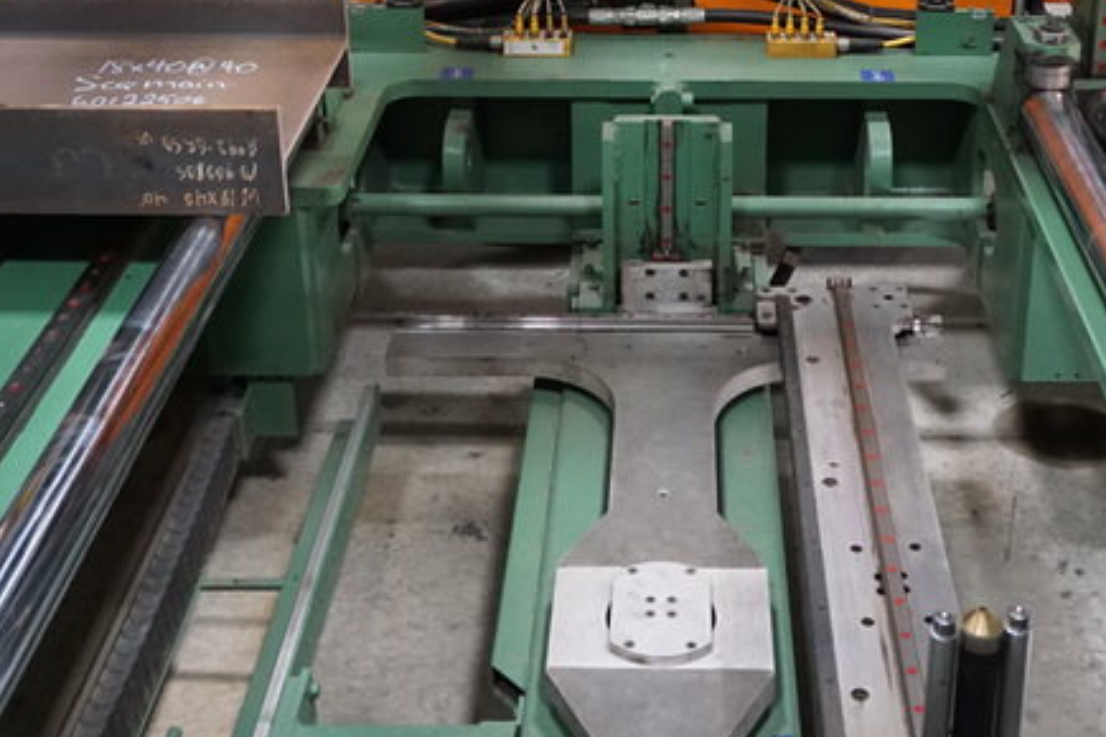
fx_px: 1628
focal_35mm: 53
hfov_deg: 37.4
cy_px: 43
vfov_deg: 24.6
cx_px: 651
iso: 1600
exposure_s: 1/160
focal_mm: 16
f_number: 3.5
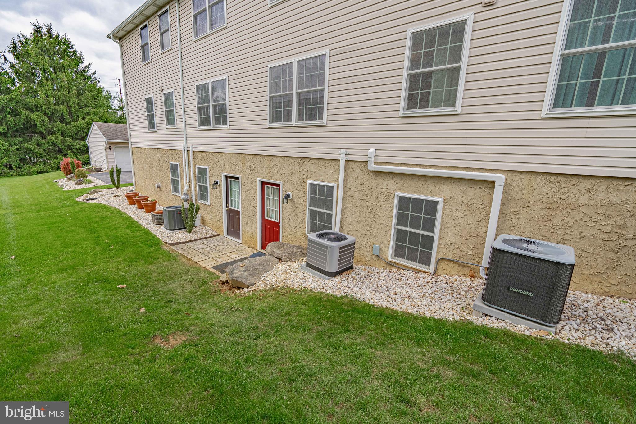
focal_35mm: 16
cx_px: 318
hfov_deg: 96.7
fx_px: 283
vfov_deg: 73.7
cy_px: 212
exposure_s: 1/2500
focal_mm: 16
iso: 320
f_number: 8
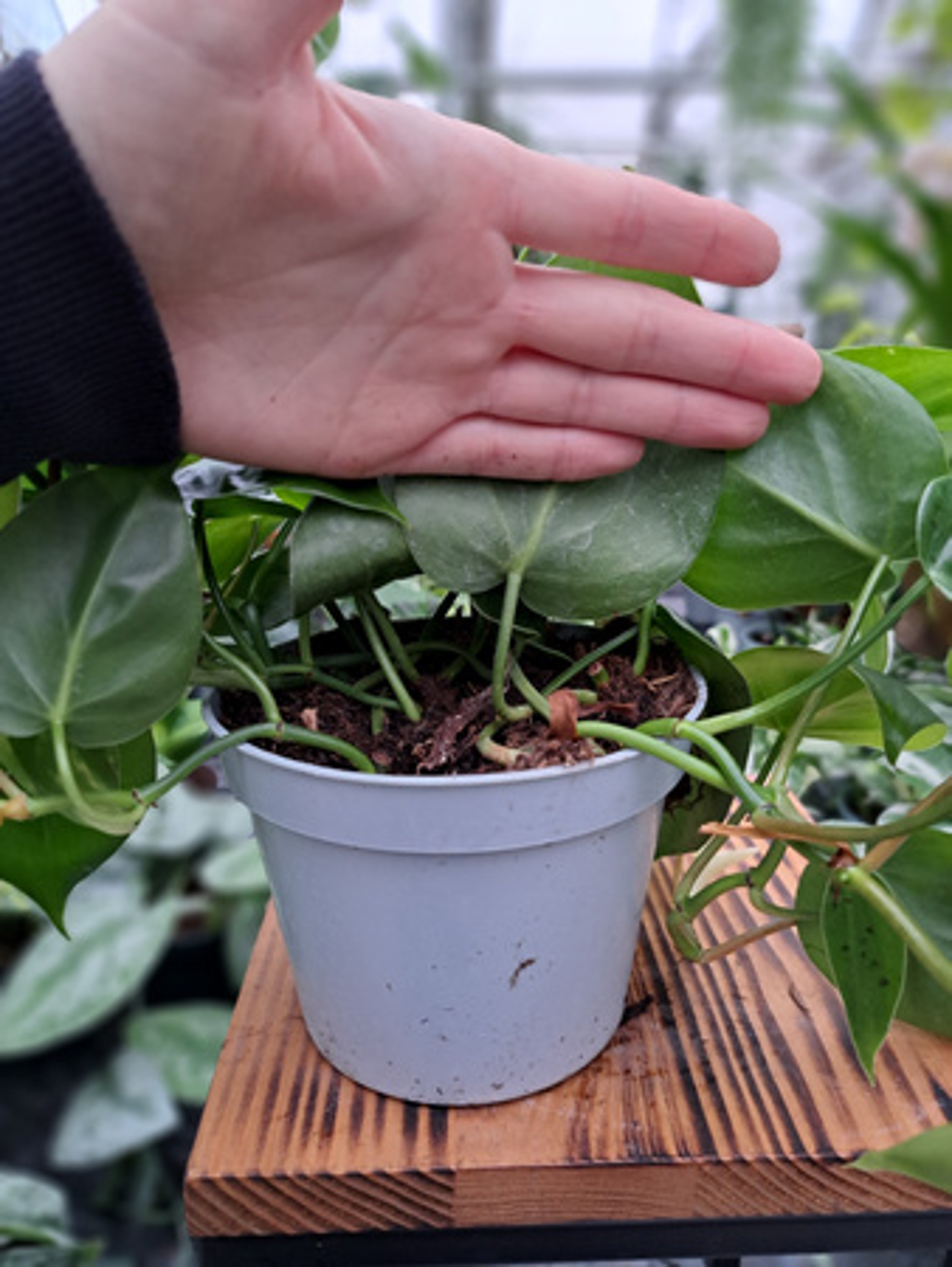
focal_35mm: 24
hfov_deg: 56.9
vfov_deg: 71.6
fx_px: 879
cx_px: 476
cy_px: 634
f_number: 1.8
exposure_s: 1/50
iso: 64
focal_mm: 5.23
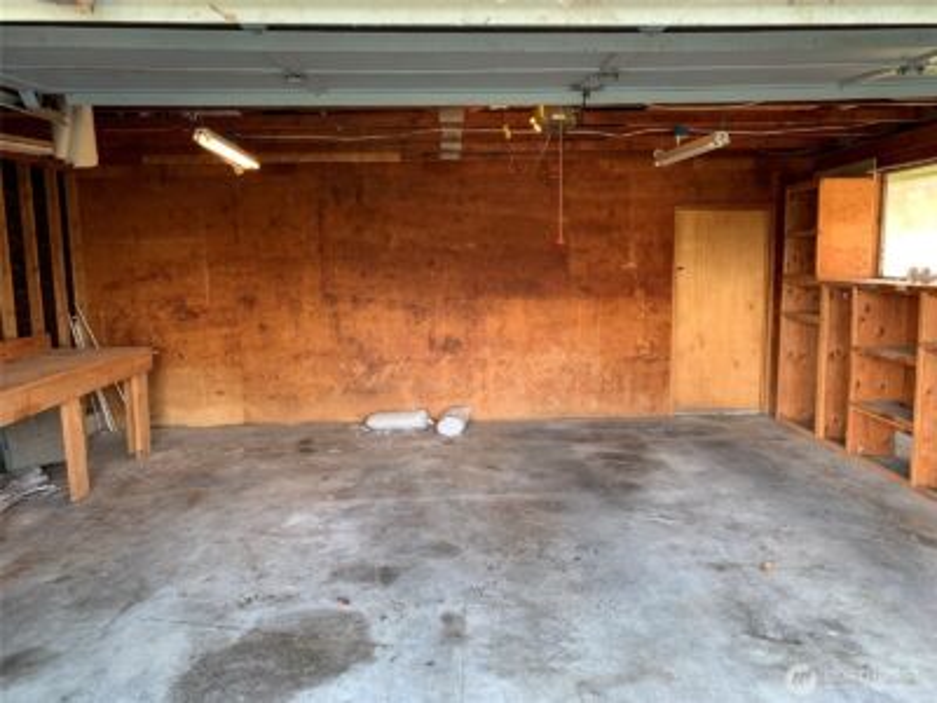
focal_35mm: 26
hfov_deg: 67.3
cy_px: 352
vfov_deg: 53.1
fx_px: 704
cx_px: 468
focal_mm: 4.25
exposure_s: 1/83
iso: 100
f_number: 1.8
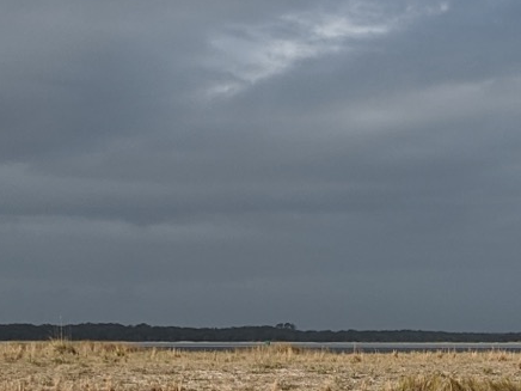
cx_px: 521
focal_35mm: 119
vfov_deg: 12.1
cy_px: 491
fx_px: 1791
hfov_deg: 16.2
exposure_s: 1/2611
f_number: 1.73
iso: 54
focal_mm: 4.38
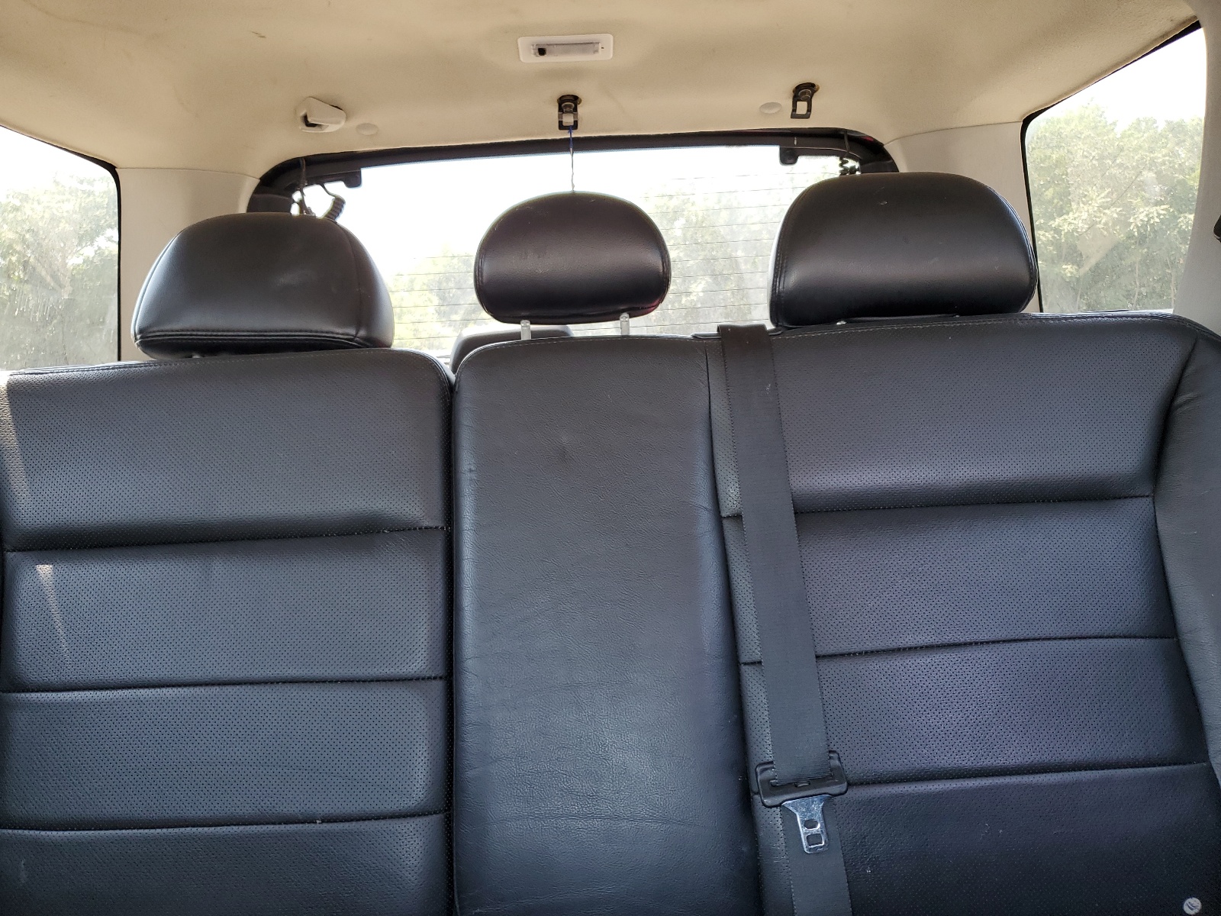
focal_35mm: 26
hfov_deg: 67.3
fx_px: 917
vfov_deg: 53.1
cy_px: 458
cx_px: 610
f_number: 1.5
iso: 54
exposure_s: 1/60.2
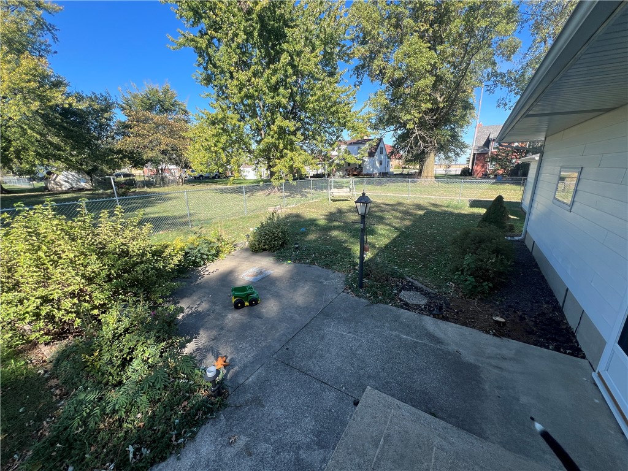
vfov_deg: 89.9
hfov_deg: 106.2
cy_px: 236
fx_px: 236
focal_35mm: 13
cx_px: 314
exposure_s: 1/528
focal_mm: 1.57
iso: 32
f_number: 1.8
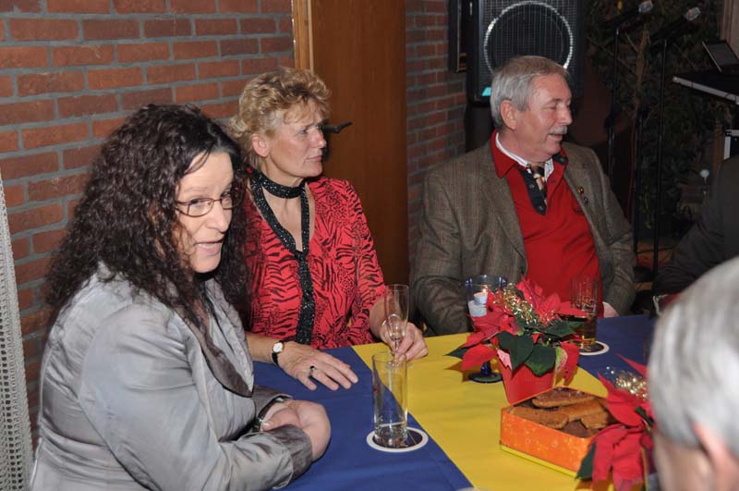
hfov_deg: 38.9
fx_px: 1045
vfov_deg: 26.4
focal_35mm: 51
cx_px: 370
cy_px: 246
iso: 500
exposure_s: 1/60
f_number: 4.2
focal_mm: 34
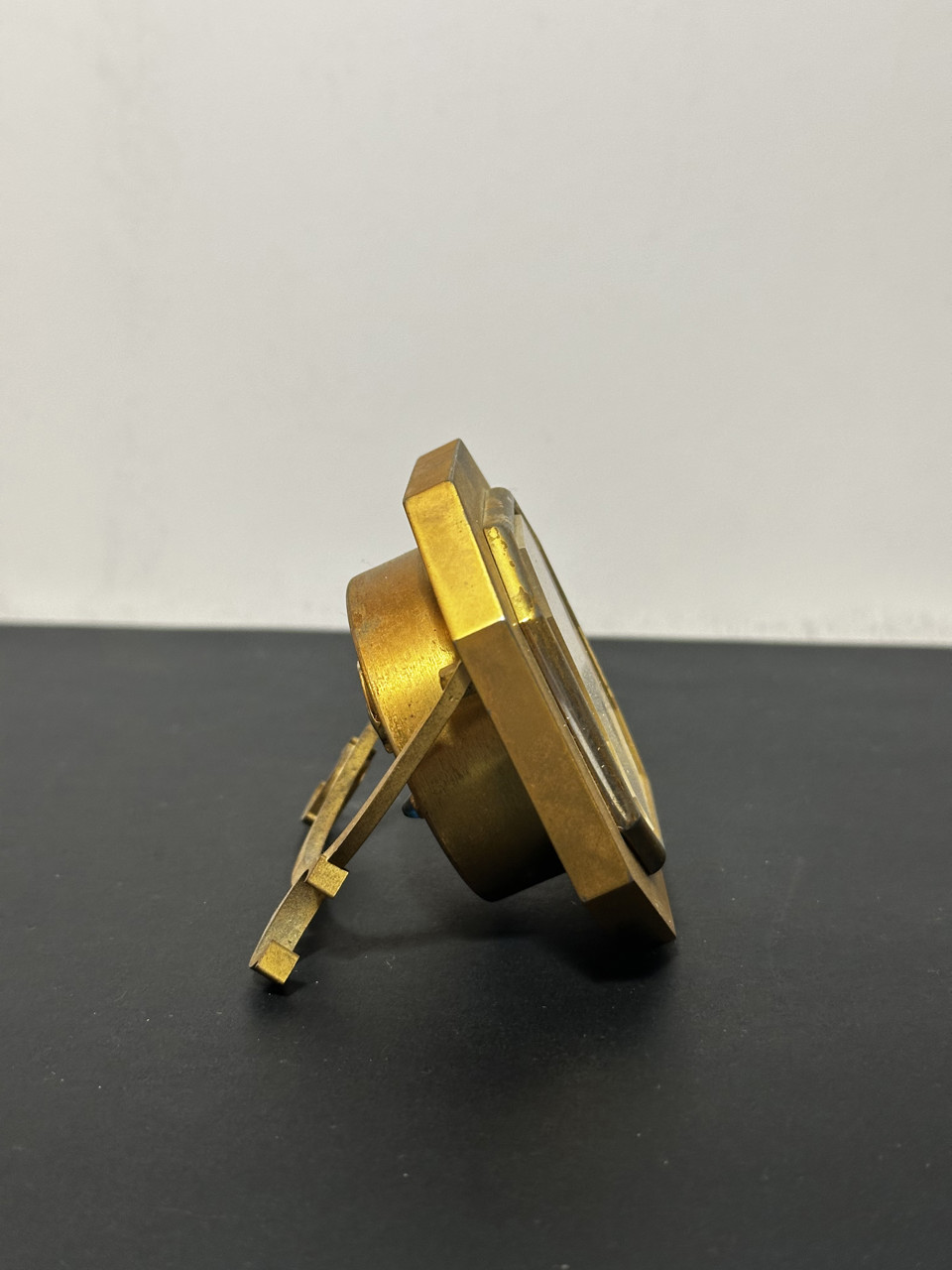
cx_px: 476
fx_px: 1760
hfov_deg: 30.3
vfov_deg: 39.7
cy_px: 635
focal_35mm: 48
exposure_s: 1/50
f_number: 1.78
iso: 250
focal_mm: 6.86
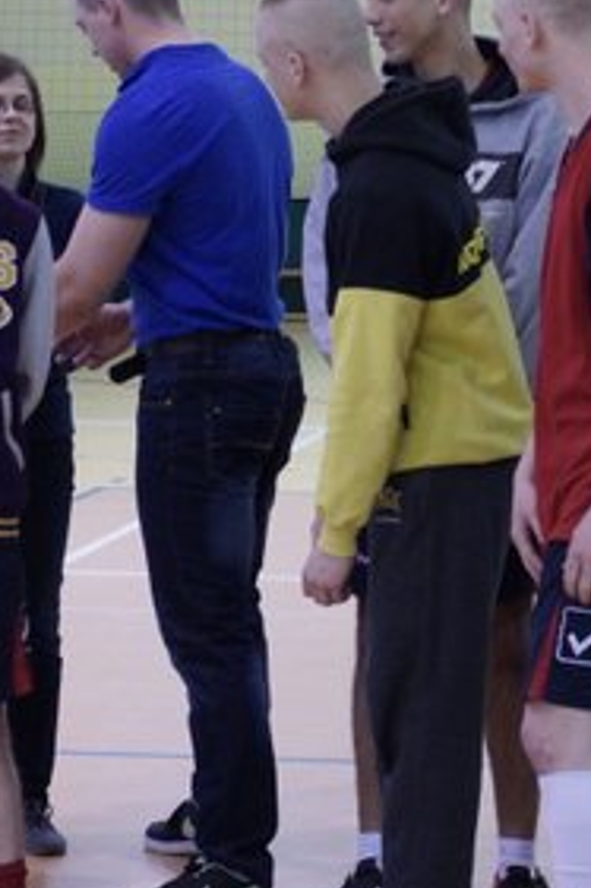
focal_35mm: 192
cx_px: 430
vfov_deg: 10.7
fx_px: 4744
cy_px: 289
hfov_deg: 7.1
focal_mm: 45
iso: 1000
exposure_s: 1/200
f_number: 3.5
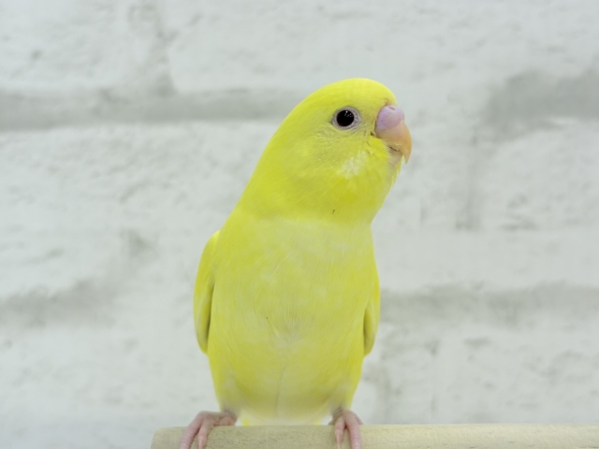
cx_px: 300
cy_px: 224
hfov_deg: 36.8
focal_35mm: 52
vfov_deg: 28.0
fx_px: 900
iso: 64
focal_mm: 5.96
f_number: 1.6
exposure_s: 1/100
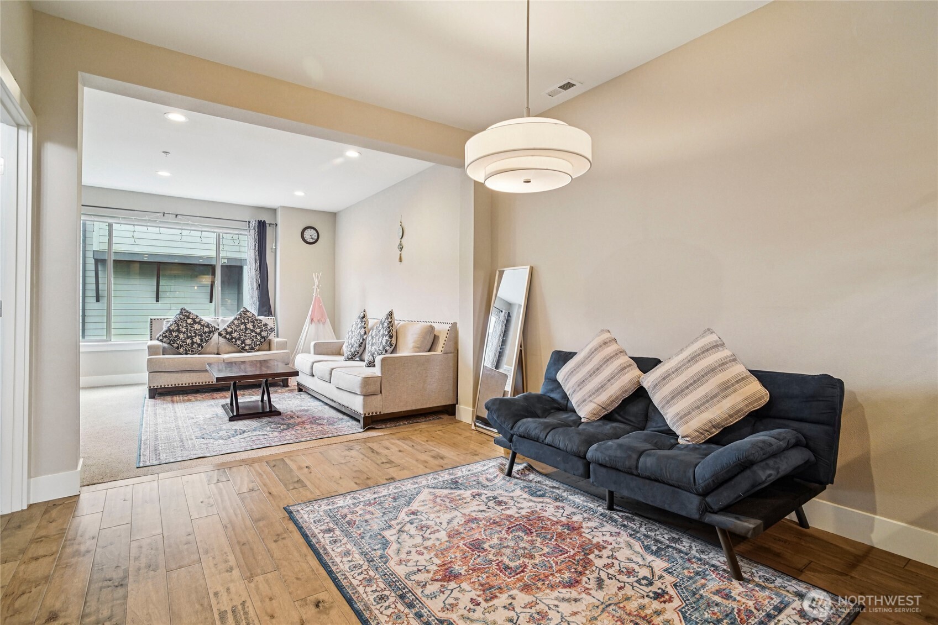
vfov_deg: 73.7
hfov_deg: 96.7
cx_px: 469
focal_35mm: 16
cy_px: 312
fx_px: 417
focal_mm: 16
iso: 1600
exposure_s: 1/13
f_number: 8
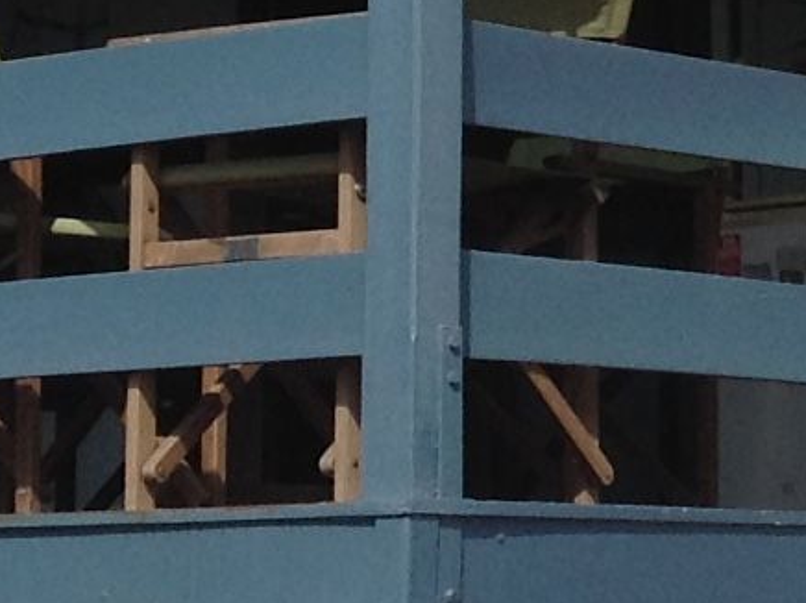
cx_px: 752
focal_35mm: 196
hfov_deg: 10.0
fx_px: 4559
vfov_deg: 7.5
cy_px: -55
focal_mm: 3.3
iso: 25
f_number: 2.4
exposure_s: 1/1348
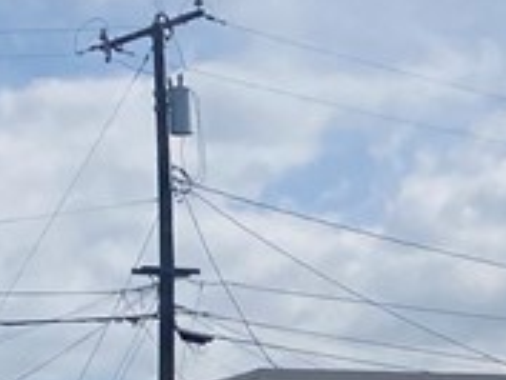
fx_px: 2194
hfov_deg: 13.1
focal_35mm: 150
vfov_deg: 9.7
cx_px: 337
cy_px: 486
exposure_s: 1/6410
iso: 32
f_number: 1.8
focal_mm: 4.25
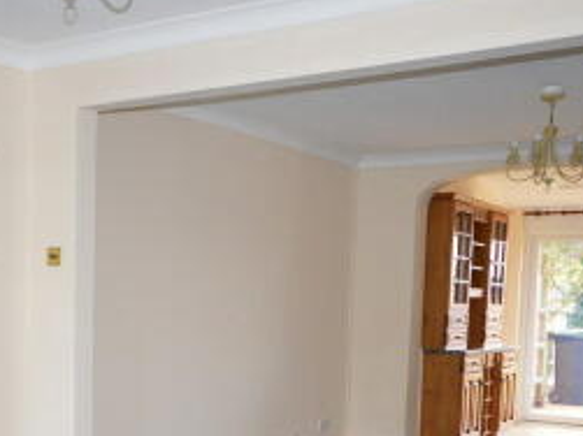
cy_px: 361
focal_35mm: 52
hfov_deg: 36.6
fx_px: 874
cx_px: 204
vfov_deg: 27.4
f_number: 5.6
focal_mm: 19
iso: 1000
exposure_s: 1/60
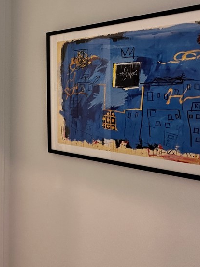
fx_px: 200
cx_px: 25
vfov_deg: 65.7
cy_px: 92
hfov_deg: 48.3
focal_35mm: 26
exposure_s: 1/120
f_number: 2.2
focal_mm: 2.22
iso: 200
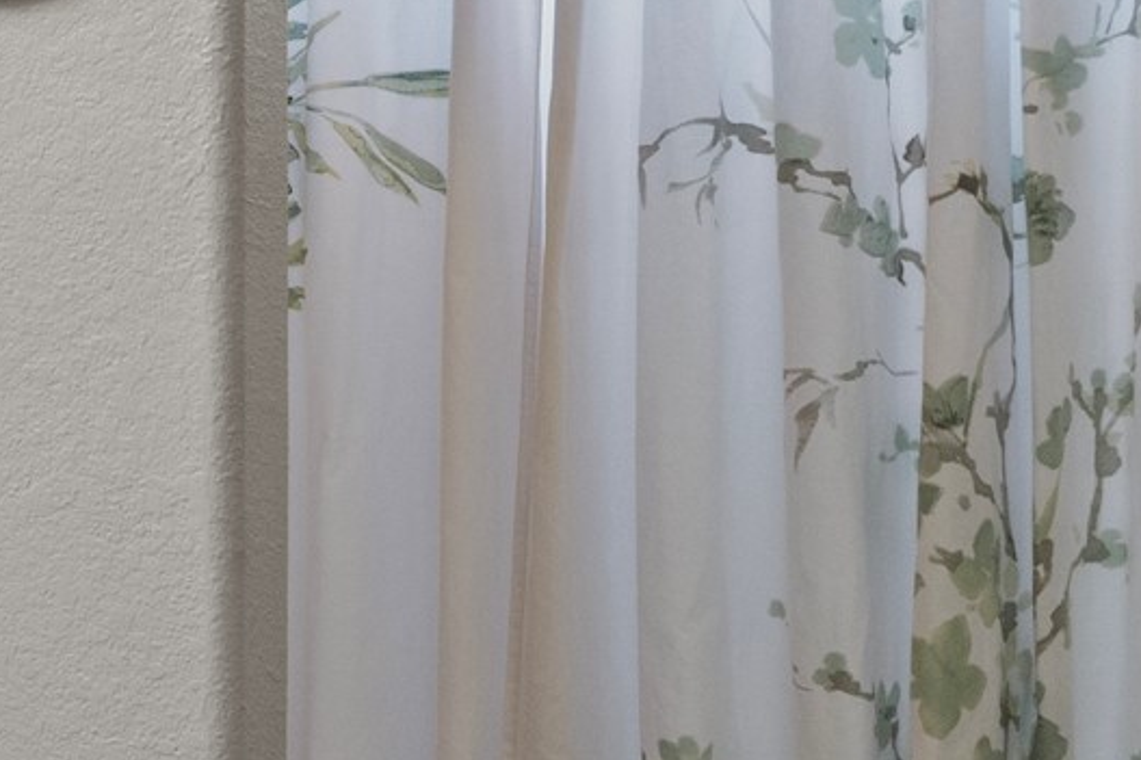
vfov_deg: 20.5
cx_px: -554
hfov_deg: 24.2
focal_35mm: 66
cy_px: 201
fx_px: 2091
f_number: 11
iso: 2000
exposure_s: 1/10
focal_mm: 16
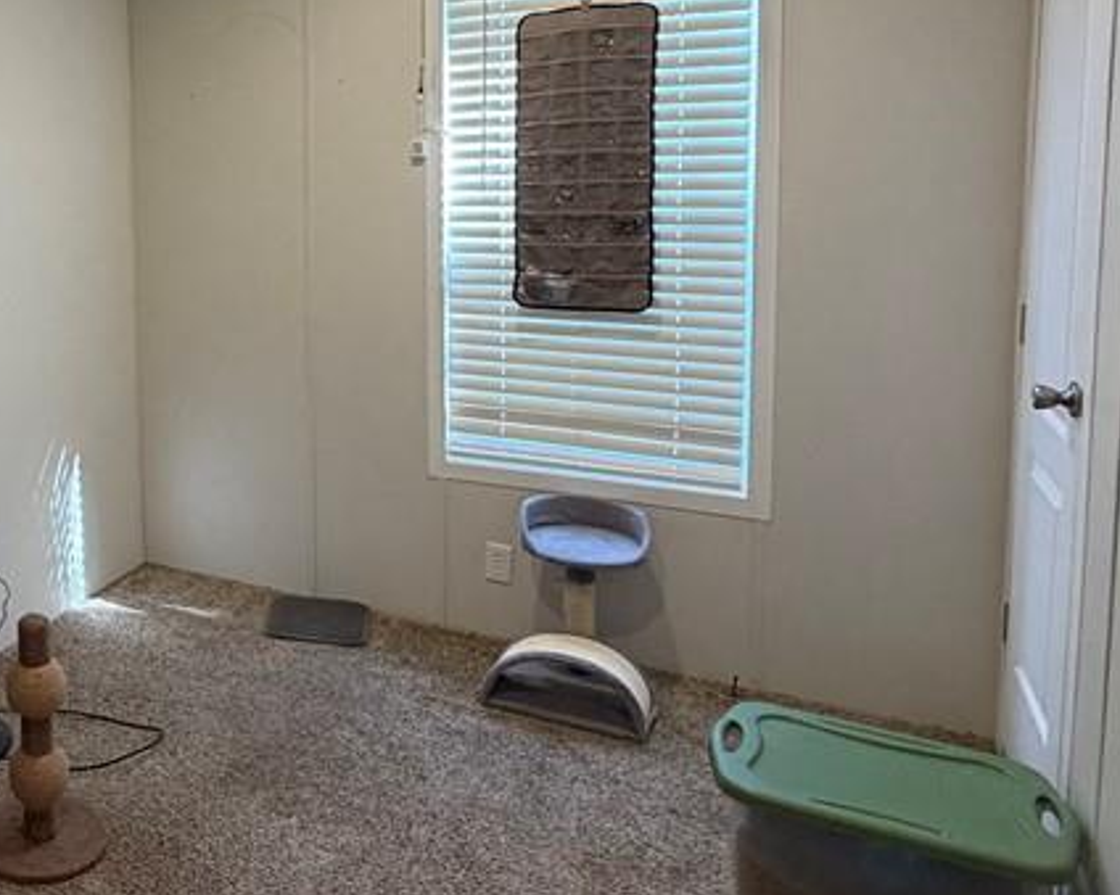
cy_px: 269
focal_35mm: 33
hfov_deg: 46.8
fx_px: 1094
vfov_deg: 43.6
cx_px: 42
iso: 400
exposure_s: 1/60
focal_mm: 2.22
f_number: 2.2
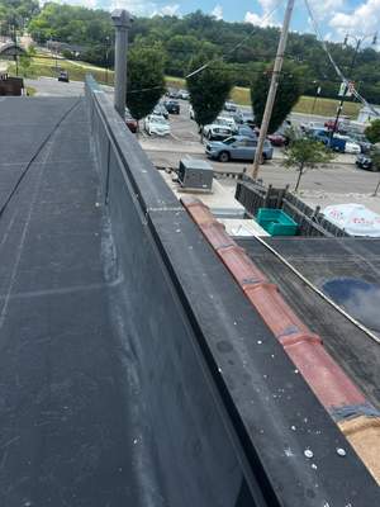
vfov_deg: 67.3
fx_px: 381
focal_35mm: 26
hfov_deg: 53.1
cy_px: 254
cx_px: 190
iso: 50
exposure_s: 1/1412
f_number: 1.5
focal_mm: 5.7
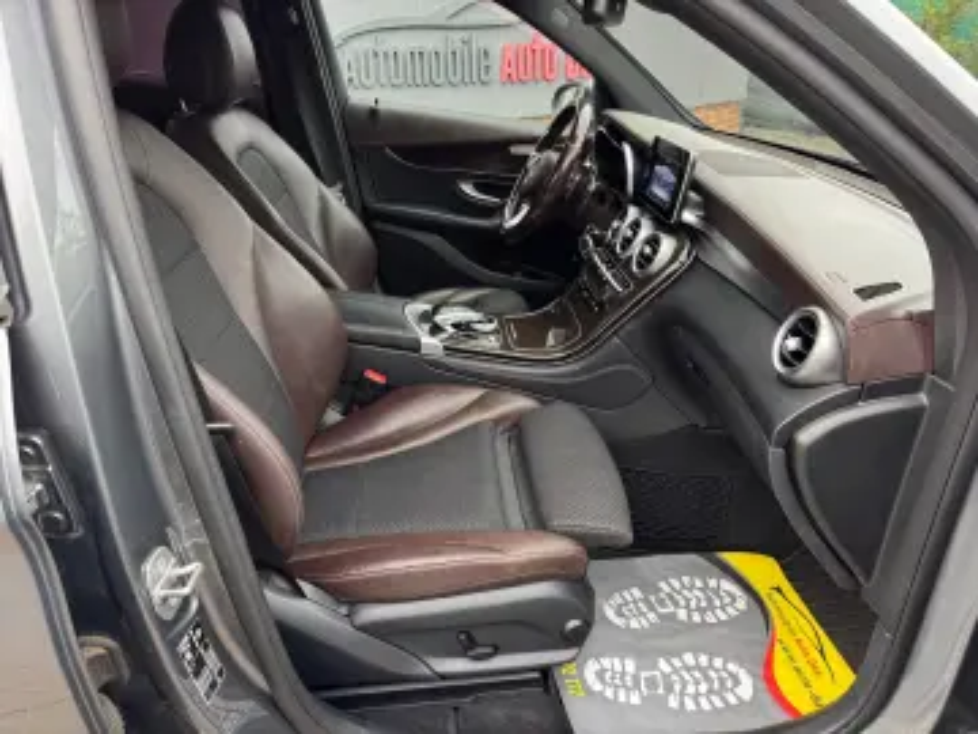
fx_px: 678
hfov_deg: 71.6
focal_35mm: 24
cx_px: 489
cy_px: 367
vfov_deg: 56.8
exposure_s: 1/61
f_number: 1.78
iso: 200
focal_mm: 6.76
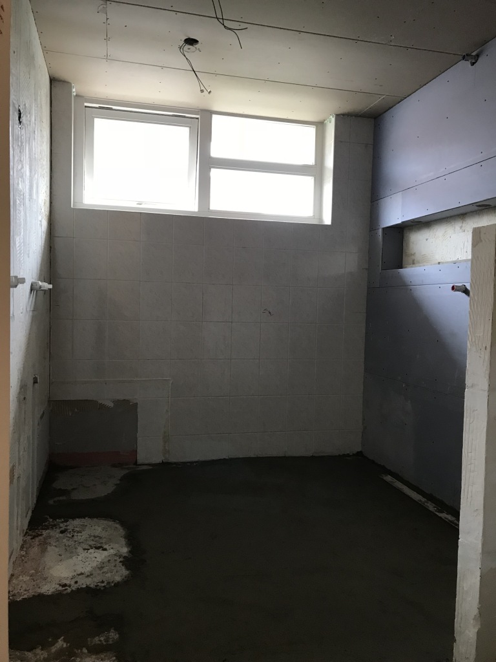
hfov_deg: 49.7
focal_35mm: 28
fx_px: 535
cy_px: 331
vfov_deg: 63.4
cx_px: 248
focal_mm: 3.99
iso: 50
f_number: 1.8
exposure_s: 1/17
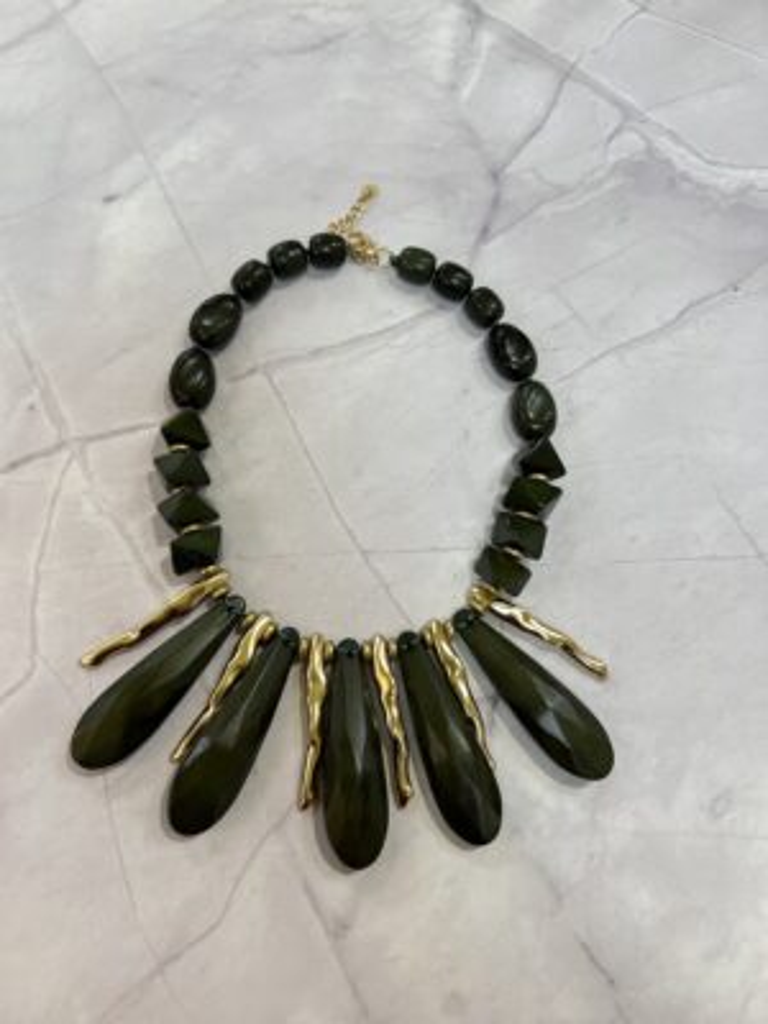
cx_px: 384
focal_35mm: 26
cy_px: 512
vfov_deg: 67.3
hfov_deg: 53.1
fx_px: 769
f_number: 1.5
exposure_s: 1/100
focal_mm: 5.7
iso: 40
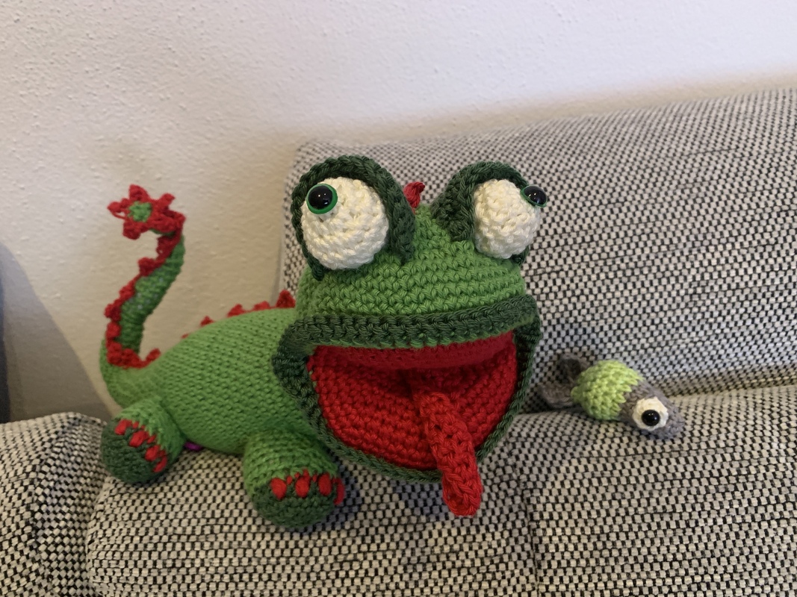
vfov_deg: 53.1
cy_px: 298
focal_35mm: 26
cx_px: 398
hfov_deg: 67.3
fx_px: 599
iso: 400
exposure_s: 1/33
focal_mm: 4.25
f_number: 1.8
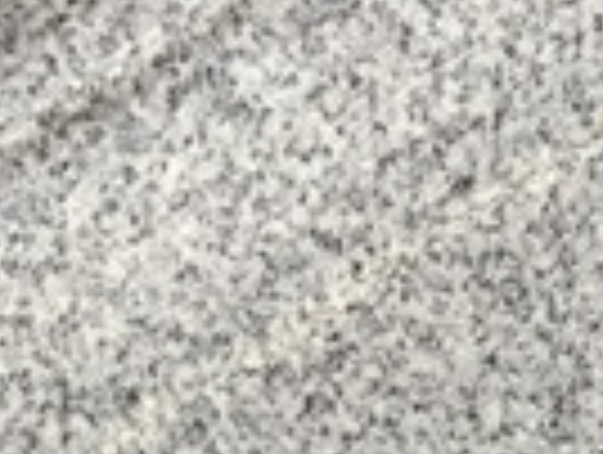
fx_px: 3630
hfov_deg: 9.2
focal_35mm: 208
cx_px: 927
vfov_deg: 6.7
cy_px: 1135
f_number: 2.4
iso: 25
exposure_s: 1/50
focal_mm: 3.3
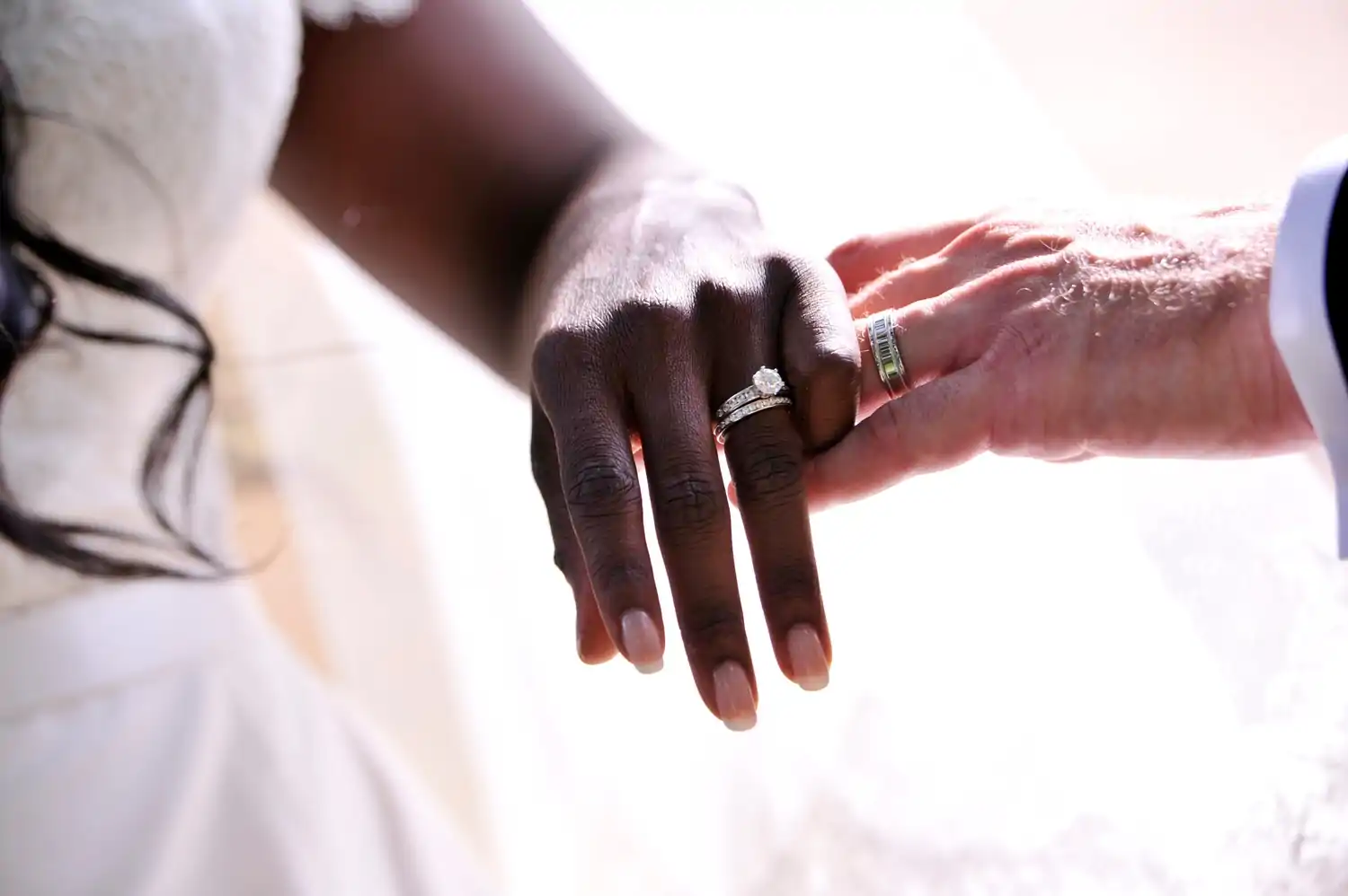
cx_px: 674
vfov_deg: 7.6
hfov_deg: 11.4
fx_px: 6735
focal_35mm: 180
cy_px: 448
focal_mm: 180
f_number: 4
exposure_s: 1/400
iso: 250
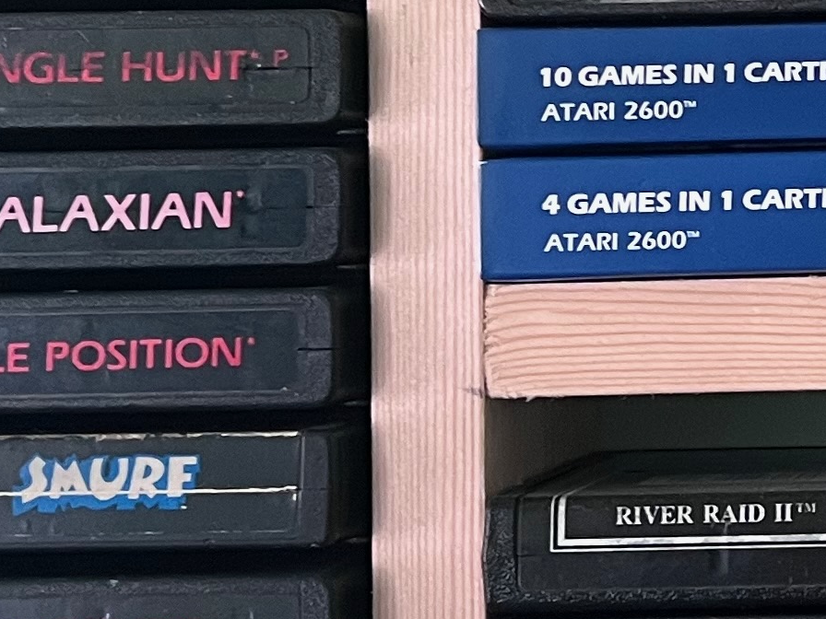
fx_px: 2792
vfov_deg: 12.6
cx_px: 1117
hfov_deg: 15.9
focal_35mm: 117
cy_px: 46
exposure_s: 1/60
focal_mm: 5.7
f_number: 1.5
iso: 200
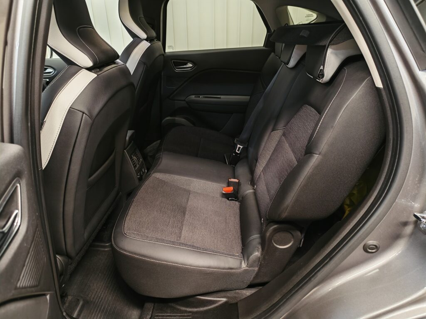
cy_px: 160
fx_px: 283
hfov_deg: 73.9
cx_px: 213
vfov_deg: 58.9
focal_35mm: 23
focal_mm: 5.4
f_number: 1.6
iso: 400
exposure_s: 1/50
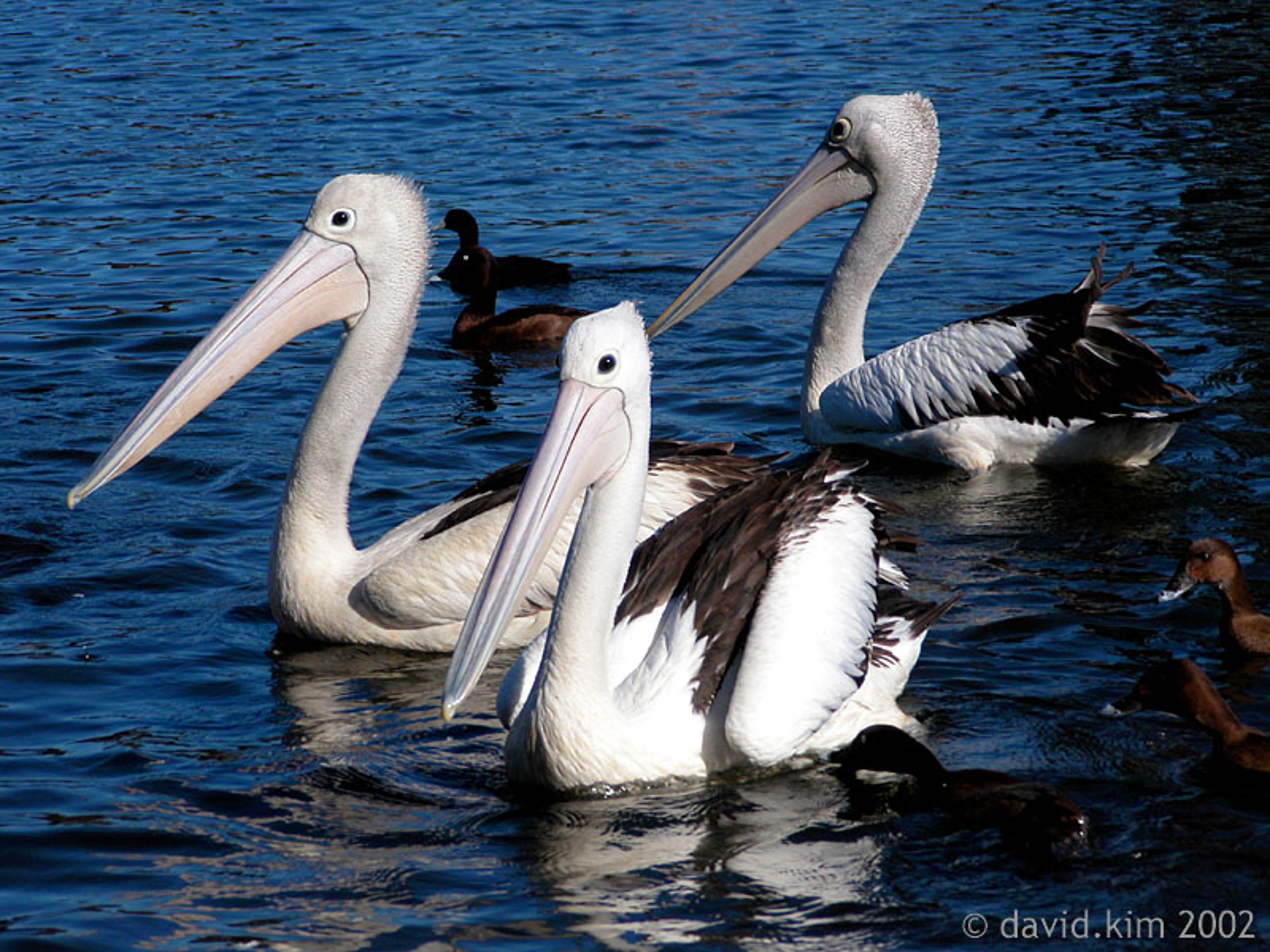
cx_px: 635
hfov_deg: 23.0
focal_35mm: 85
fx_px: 3119
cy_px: 476
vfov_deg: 17.4
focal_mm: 21.4
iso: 100
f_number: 7.6
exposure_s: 1/500
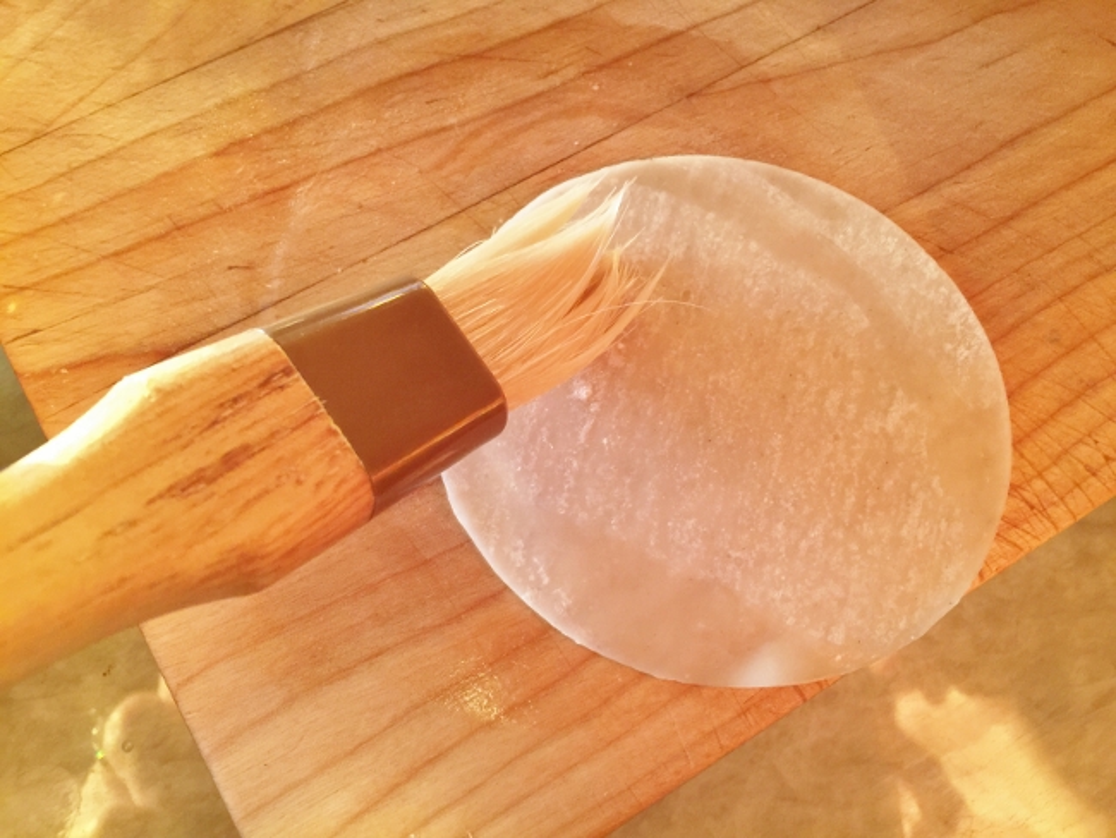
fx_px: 935
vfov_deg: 48.3
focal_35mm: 29
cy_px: 419
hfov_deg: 61.6
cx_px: 558
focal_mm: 4.15
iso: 80
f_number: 2.2
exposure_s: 1/15
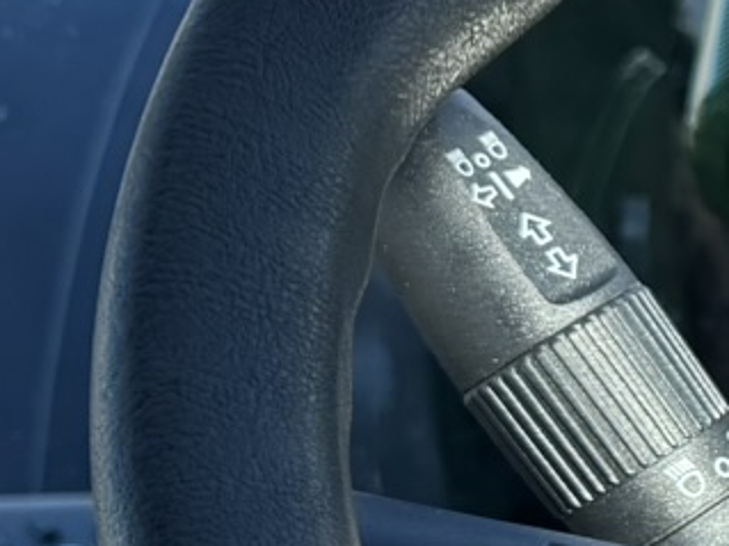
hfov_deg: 11.1
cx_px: 1671
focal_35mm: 154
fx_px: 3242
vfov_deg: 9.6
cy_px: 482
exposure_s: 1/832
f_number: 1.78
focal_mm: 6.76
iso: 80
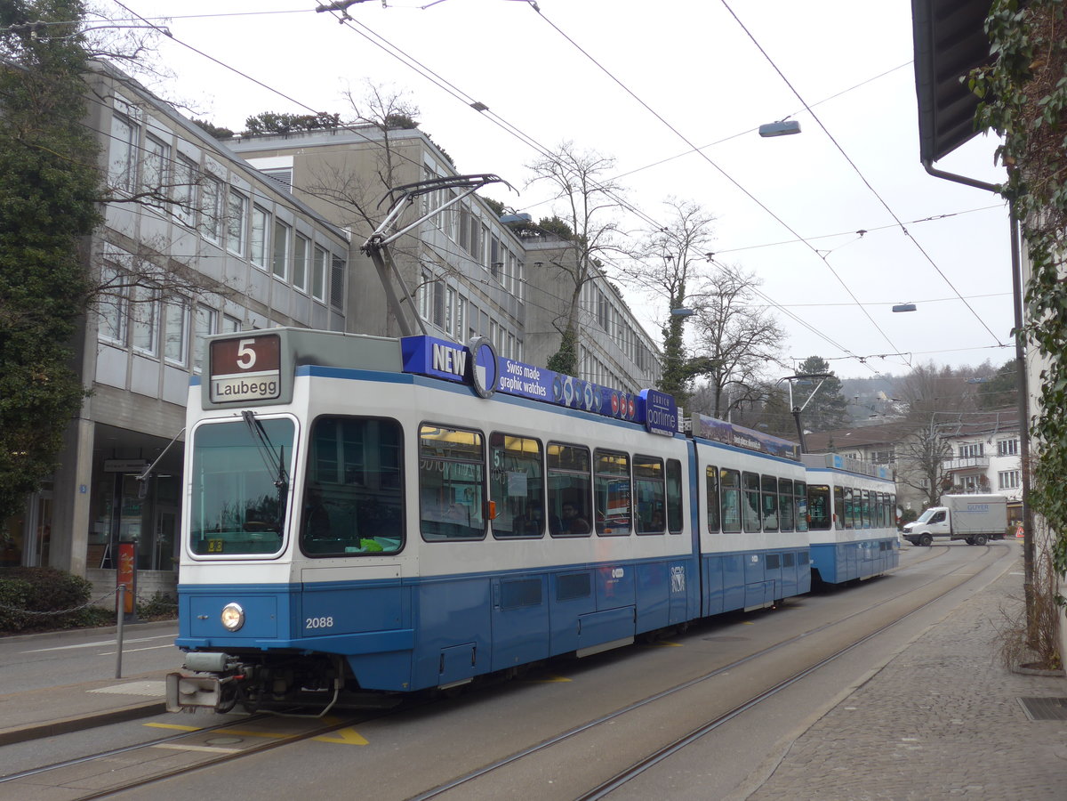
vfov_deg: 35.1
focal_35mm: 41
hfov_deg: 45.8
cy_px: 400
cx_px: 534
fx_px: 1264
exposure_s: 1/250
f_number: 2.8
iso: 80
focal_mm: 8.4
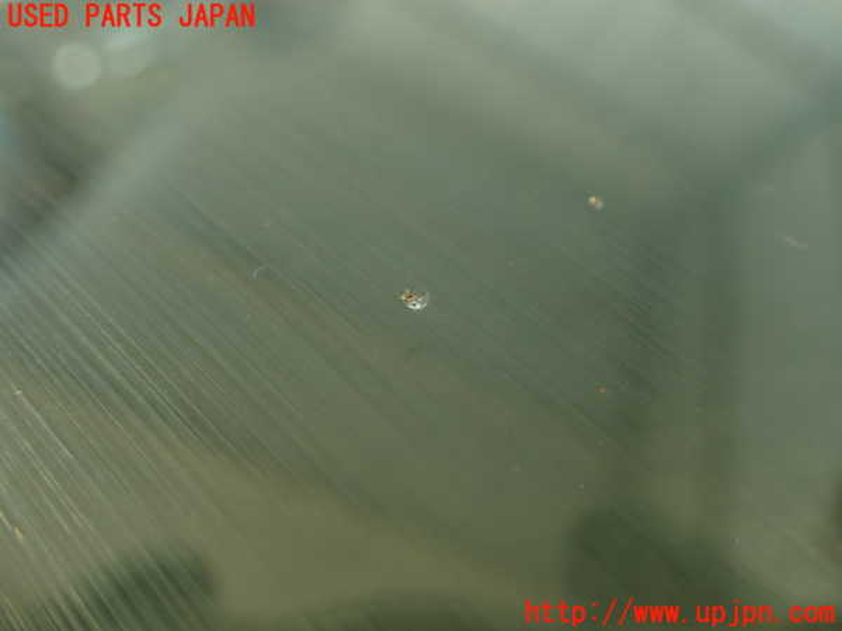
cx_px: 421
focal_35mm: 32
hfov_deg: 56.8
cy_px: 316
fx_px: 778
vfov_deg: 44.2
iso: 200
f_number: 2.4
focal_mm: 5.79
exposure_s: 1/40
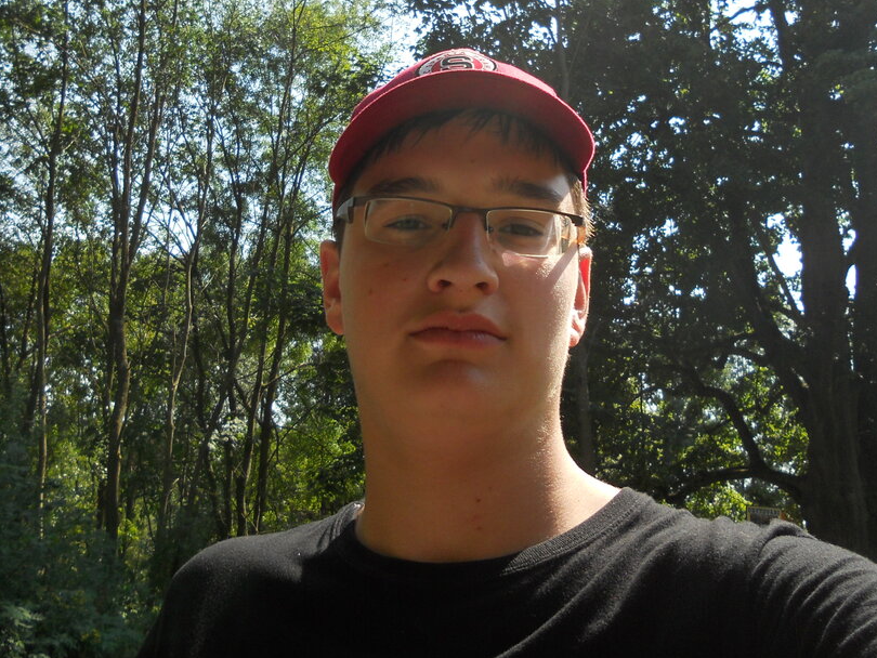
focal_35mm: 40
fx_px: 1014
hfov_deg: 46.6
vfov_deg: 35.7
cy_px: 229
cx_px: 371
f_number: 3.2
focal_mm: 4.9
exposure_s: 1/500
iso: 80
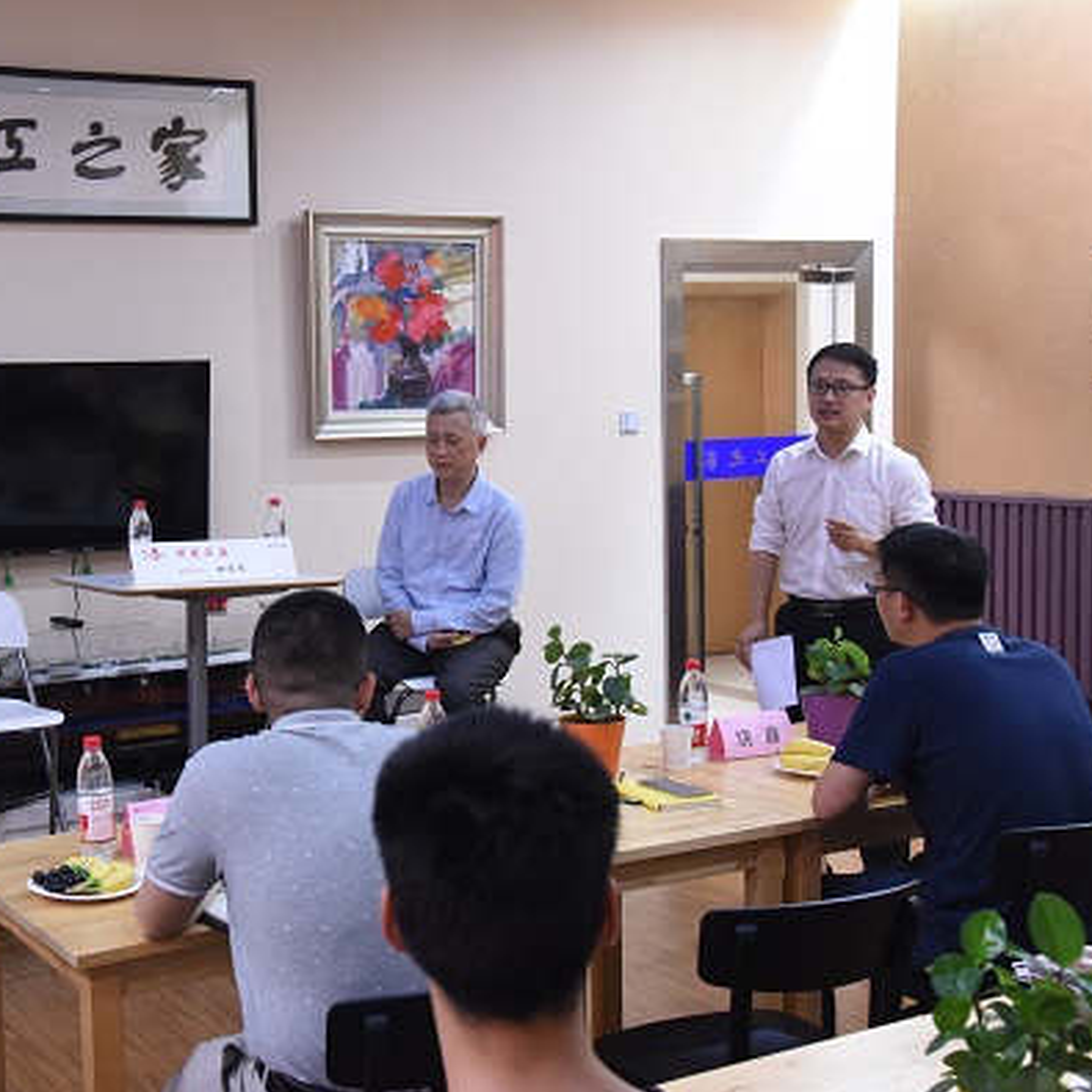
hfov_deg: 34.2
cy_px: 547
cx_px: 326
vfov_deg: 34.7
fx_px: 1749
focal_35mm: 49
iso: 4500
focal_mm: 38
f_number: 5.6
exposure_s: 1/40
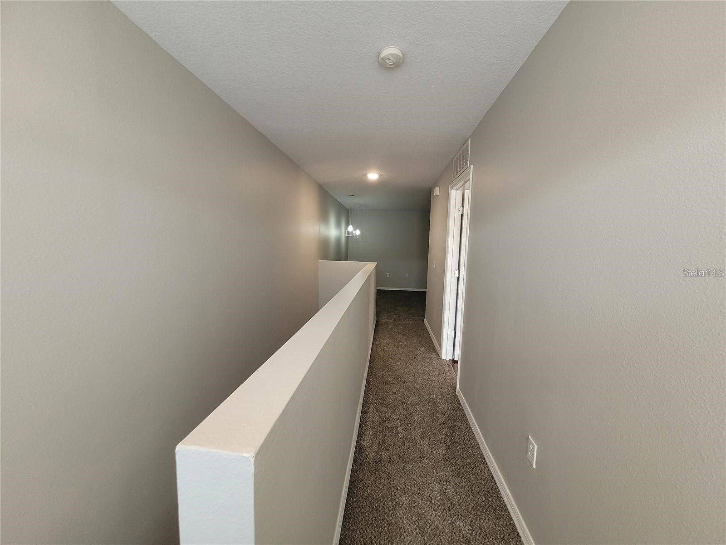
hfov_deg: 106.2
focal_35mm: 13
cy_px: 272
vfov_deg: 89.9
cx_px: 363
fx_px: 273
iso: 200
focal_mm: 1.74
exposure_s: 1/60
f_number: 2.2
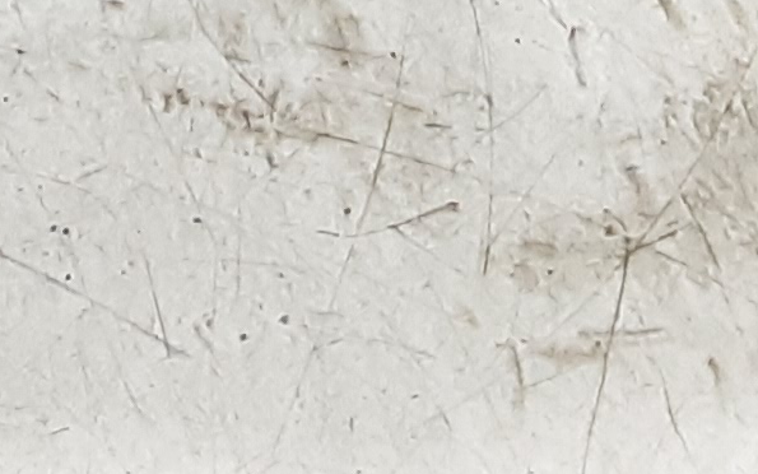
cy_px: -1081
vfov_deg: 7.2
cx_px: -749
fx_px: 3244
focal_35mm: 157
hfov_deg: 11.9
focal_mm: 2.91
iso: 160
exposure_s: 1/33
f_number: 1.9
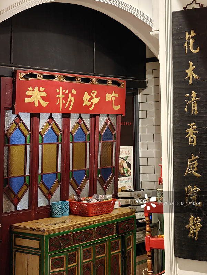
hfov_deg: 21.0
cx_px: 104
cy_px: 138
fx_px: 558
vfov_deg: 27.8
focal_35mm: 70
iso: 640
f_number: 2.6
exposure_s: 1/33
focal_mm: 13.3
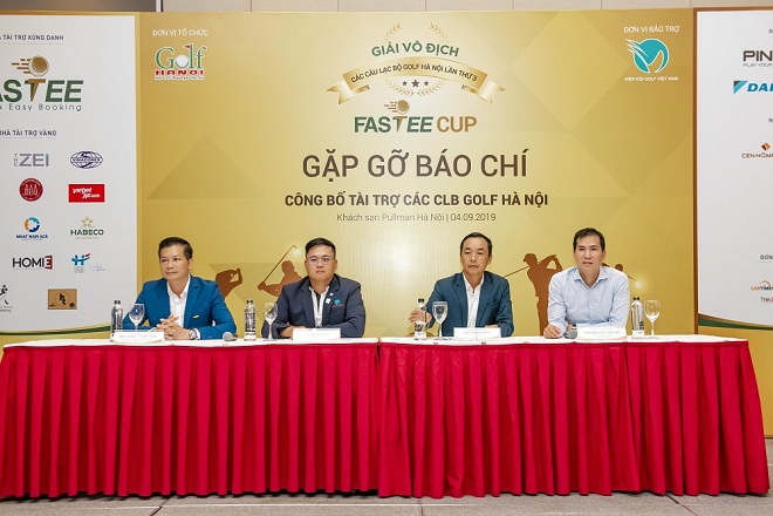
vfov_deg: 27.0
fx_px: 1074
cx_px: 386
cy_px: 258
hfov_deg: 39.6
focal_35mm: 50
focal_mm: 50
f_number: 5.6
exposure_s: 1/160
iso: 1250
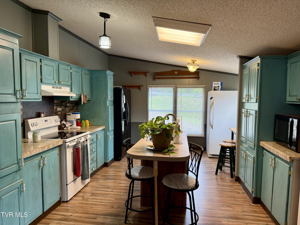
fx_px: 208
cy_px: 112
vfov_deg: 56.8
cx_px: 150
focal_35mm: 24
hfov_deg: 71.6
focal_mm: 6.76
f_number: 1.78
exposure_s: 1/60
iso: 160
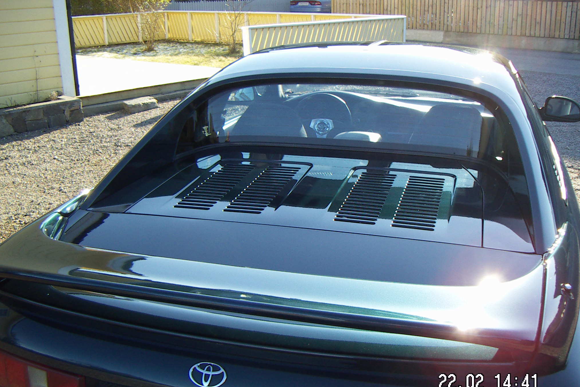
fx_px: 612
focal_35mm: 38
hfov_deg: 50.7
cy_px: 207
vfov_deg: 35.0
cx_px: 293
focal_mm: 4.7
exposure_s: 1/320
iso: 50
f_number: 2.8
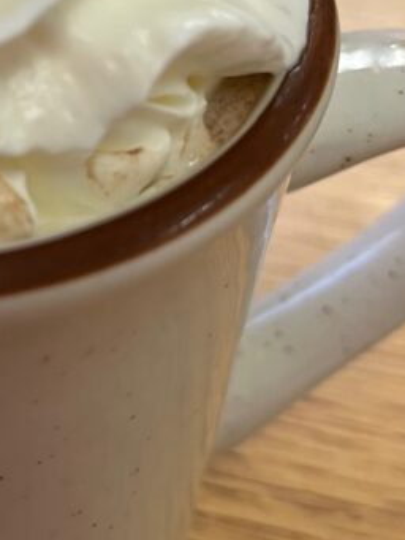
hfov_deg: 18.1
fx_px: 1216
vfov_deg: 24.6
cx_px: -63
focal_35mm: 78
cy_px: 111
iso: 125
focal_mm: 5.1
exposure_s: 1/60
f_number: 1.6
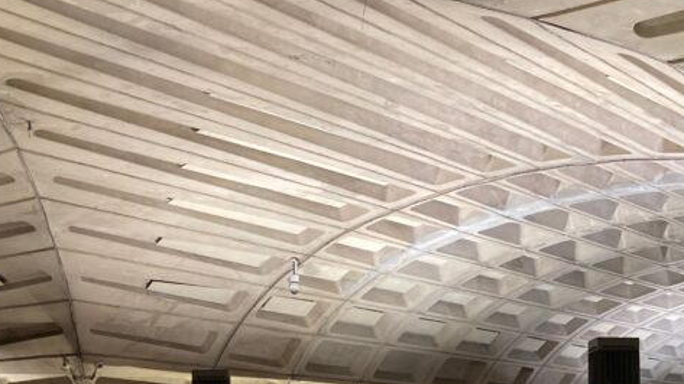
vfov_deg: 17.6
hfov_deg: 30.6
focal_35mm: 66
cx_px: 606
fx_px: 1197
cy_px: 422
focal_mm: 3.99
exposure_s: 1/60
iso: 200
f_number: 1.8
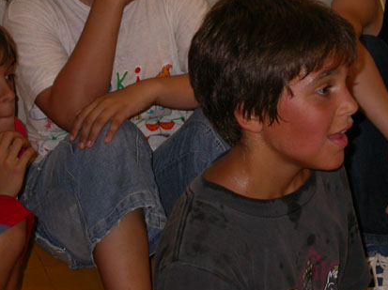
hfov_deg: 13.7
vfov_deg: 10.3
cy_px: 117
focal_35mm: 144
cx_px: 236
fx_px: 1613
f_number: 3.9
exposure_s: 1/60.3
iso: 100
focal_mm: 20.6
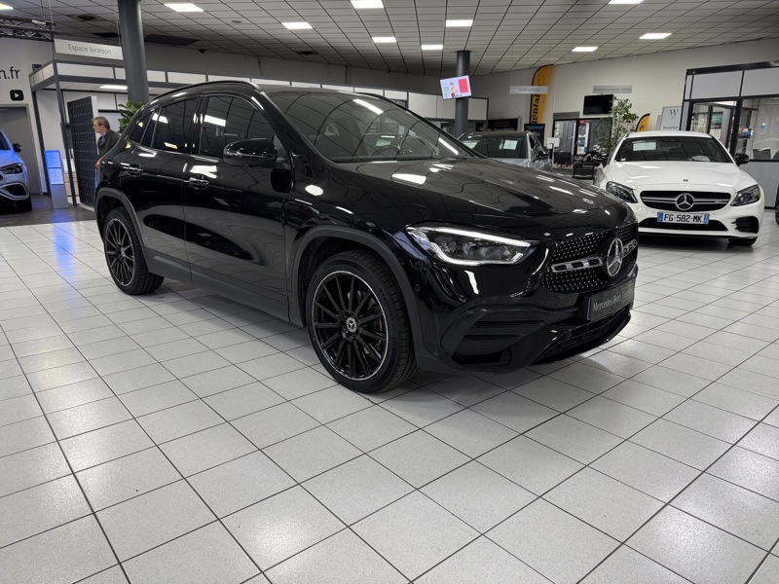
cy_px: 292
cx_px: 390
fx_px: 540
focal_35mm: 24
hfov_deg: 71.6
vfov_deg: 56.8
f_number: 1.78
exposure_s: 1/50
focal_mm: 6.76
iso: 160
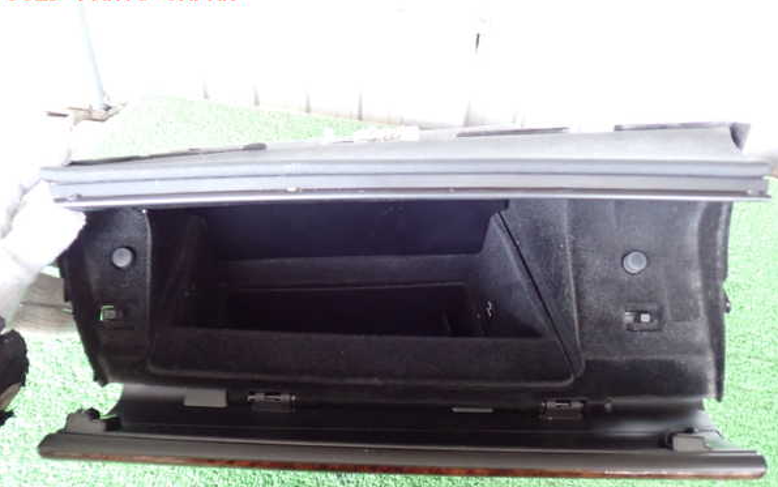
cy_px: 269
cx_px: 390
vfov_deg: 39.4
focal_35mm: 32
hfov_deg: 59.6
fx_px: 679
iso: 800
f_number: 2.3
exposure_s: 1/30
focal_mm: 5.4
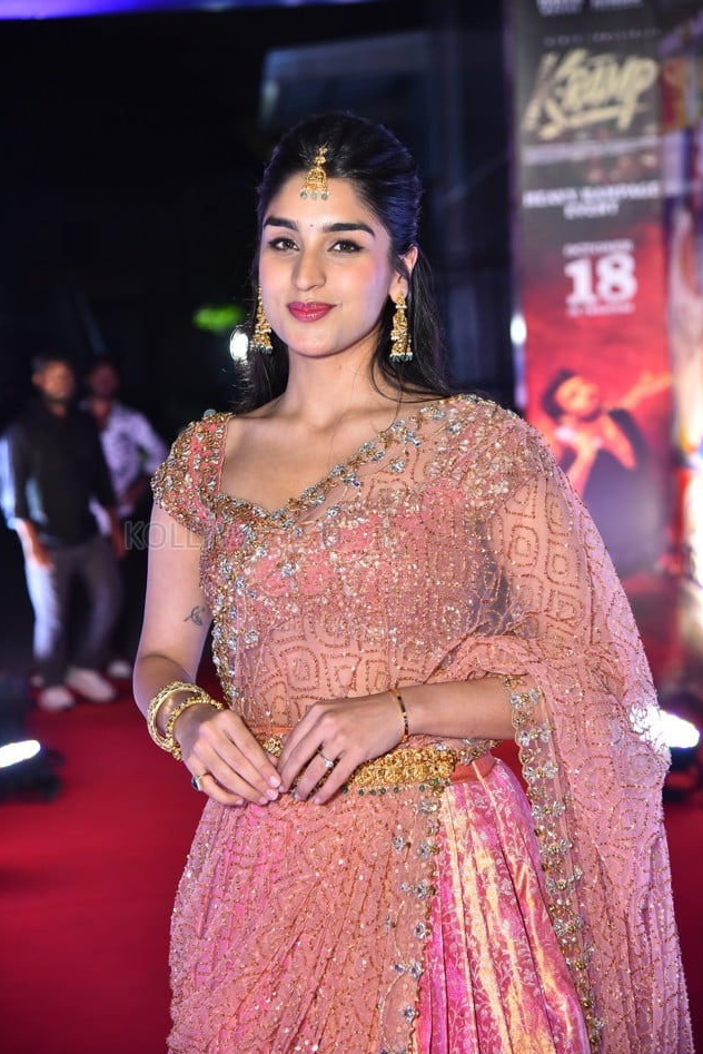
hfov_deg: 18.0
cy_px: 525
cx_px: 352
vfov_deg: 26.6
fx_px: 2224
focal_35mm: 76
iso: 2000
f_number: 4
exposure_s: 1/125
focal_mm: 75
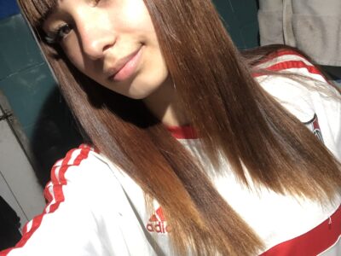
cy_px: 128
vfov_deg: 44.2
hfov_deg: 56.8
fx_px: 315
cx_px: 170
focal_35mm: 32
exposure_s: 1/50
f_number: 2.2
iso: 160
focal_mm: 2.87
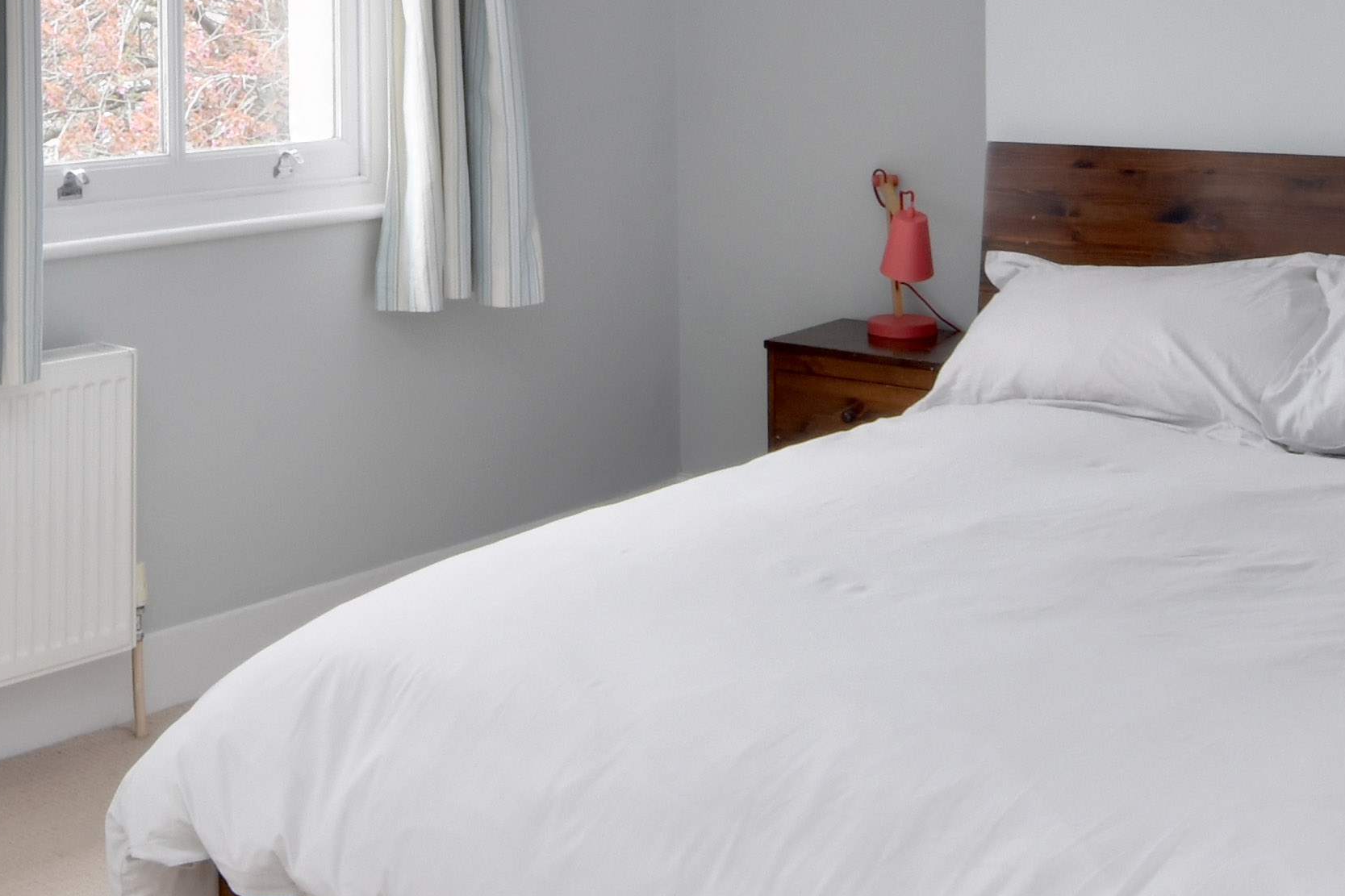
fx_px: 2017
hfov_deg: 36.4
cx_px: 421
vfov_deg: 23.8
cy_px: -26
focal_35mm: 54
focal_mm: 10
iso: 640
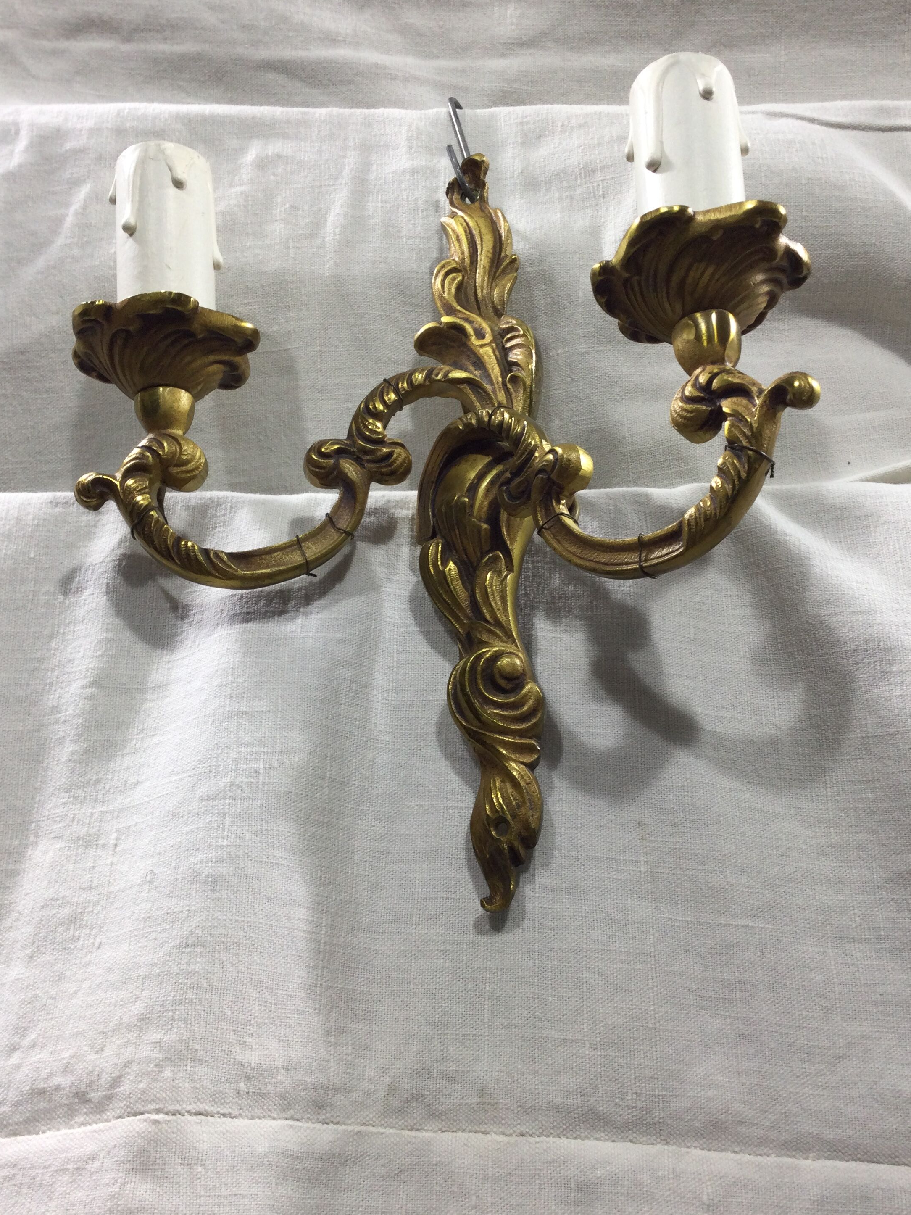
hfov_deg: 40.7
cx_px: 472
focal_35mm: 35
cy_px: 617
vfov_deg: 52.6
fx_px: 1228
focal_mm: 3.3
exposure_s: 1/50
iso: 32
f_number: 2.4
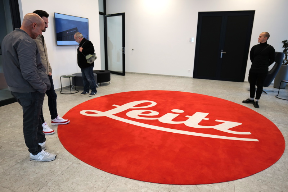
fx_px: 192
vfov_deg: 53.2
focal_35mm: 24
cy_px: 96
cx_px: 144
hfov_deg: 73.7
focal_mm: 24
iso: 320
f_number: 2.8
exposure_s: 1/125
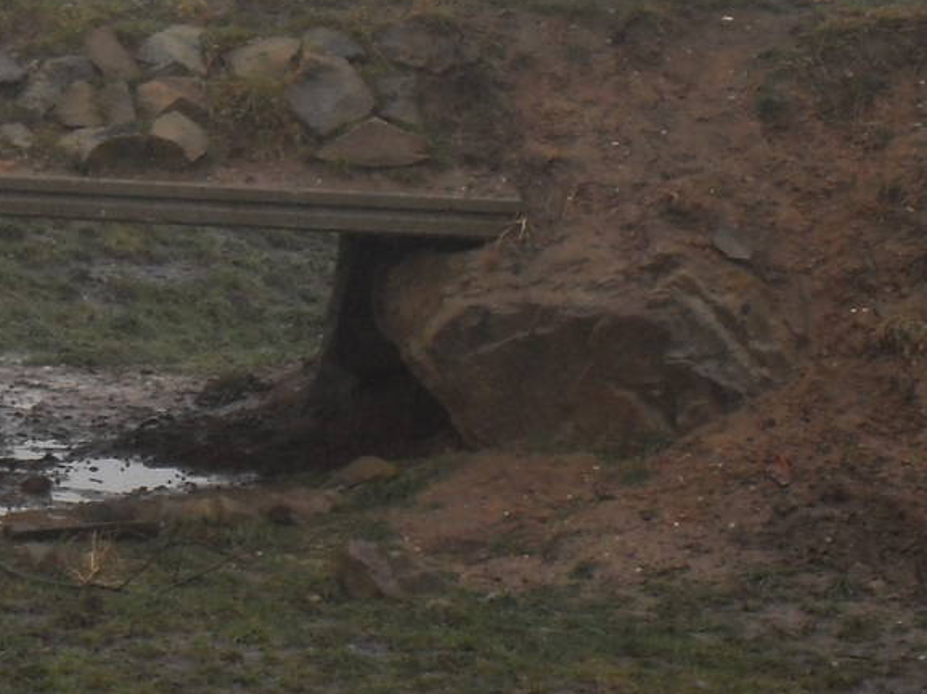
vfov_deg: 4.8
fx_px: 8243
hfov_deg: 6.4
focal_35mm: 308
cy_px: 6
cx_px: -24
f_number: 5.2
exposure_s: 1/90
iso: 160
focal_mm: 18.1
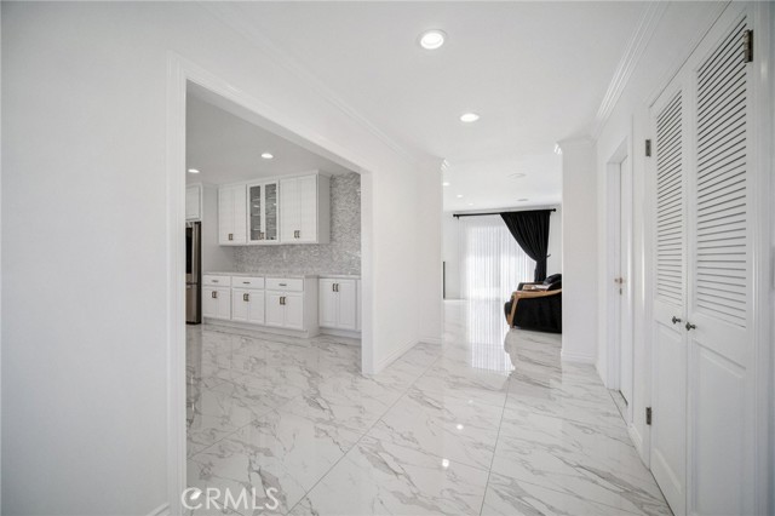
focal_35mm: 14
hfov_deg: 104.3
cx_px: 388
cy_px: 258
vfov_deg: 81.1
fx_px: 301
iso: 160
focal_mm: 9
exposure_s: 1/20
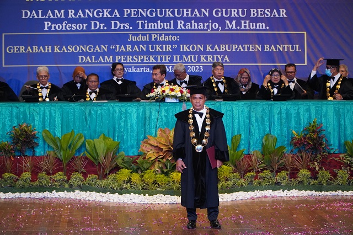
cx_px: 176
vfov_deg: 9.0
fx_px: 1485
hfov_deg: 13.6
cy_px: 118
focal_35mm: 152
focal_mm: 101
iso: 2000
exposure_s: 1/160
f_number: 4
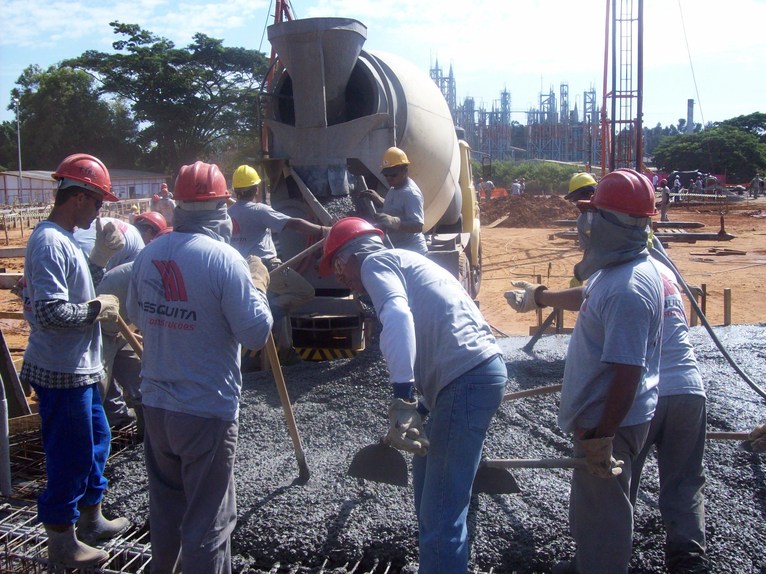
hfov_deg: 51.4
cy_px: 287
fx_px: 796
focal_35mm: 36
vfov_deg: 39.6
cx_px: 383
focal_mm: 6
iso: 80
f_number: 4.8
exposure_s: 1/485
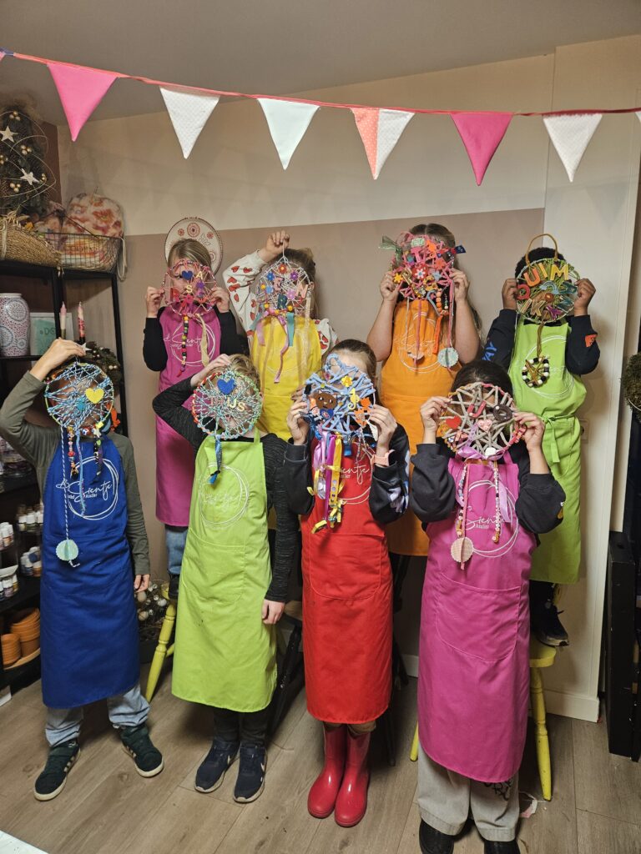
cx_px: 320
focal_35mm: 23
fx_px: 568
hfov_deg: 58.9
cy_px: 427
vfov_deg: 73.9
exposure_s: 1/52.8
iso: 250
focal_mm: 5.4
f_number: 1.8
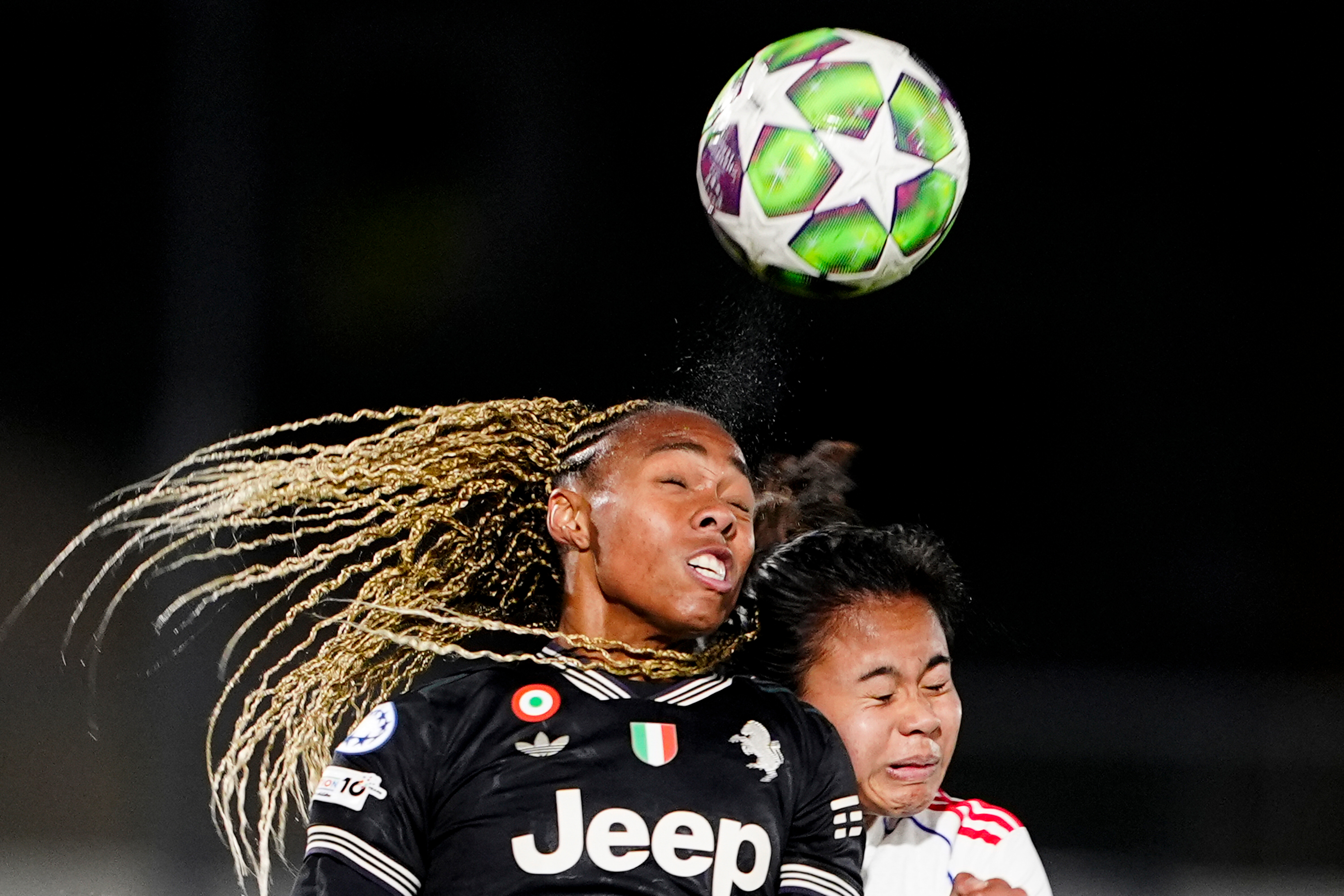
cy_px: 448
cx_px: 672
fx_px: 14932
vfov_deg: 3.4
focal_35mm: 400
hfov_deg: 5.2
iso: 2000
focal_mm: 400
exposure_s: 1/1000
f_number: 2.8
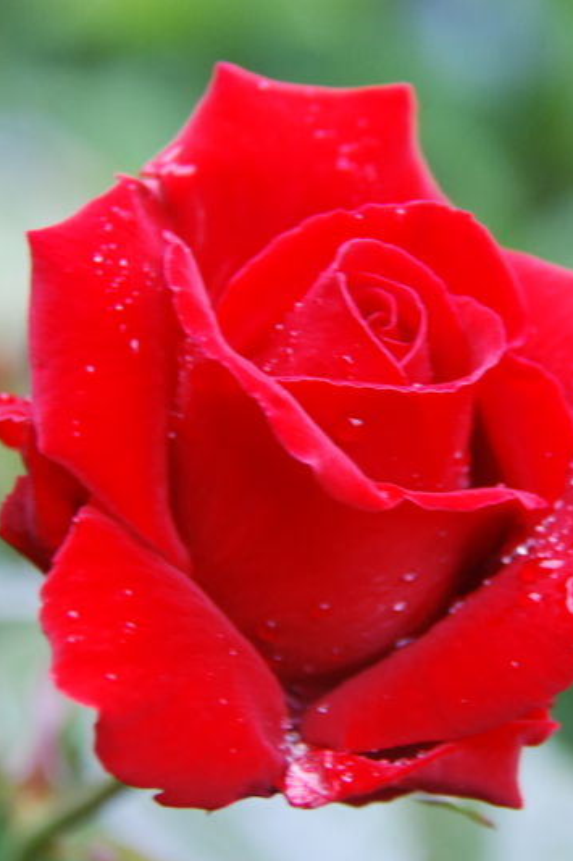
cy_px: 430
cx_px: 462
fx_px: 5656
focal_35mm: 237
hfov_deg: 5.8
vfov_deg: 8.7
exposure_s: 1/50
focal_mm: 105
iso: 800
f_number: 5.6
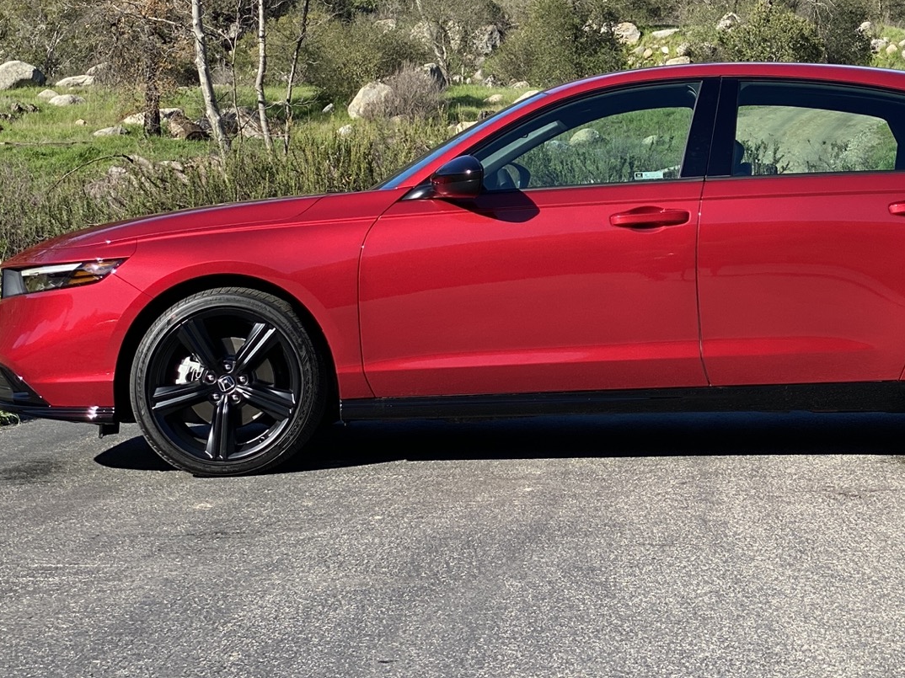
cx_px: 627
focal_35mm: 93
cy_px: 72
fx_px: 2431
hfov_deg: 21.0
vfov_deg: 15.7
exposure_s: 1/922
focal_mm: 6
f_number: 2
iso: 20
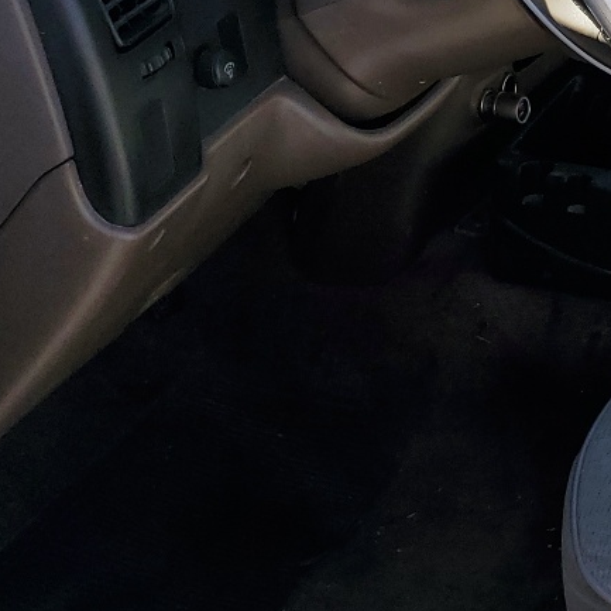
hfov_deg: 17.5
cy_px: 200
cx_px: 1009
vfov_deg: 20.3
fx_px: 1697
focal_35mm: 85
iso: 50
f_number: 1.5
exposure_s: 1/1111
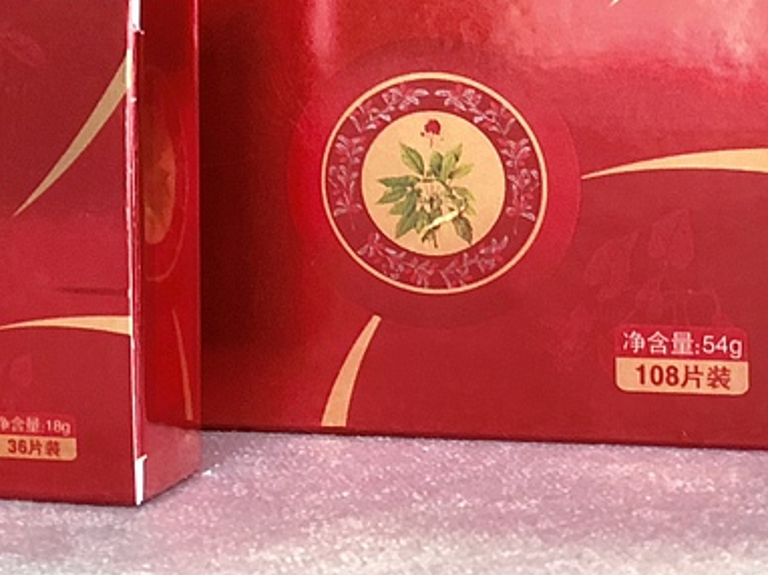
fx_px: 4235
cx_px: 4
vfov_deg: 7.7
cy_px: -54
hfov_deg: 10.3
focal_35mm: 191
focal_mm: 6.6
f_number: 2.8
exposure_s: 1/60
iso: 200
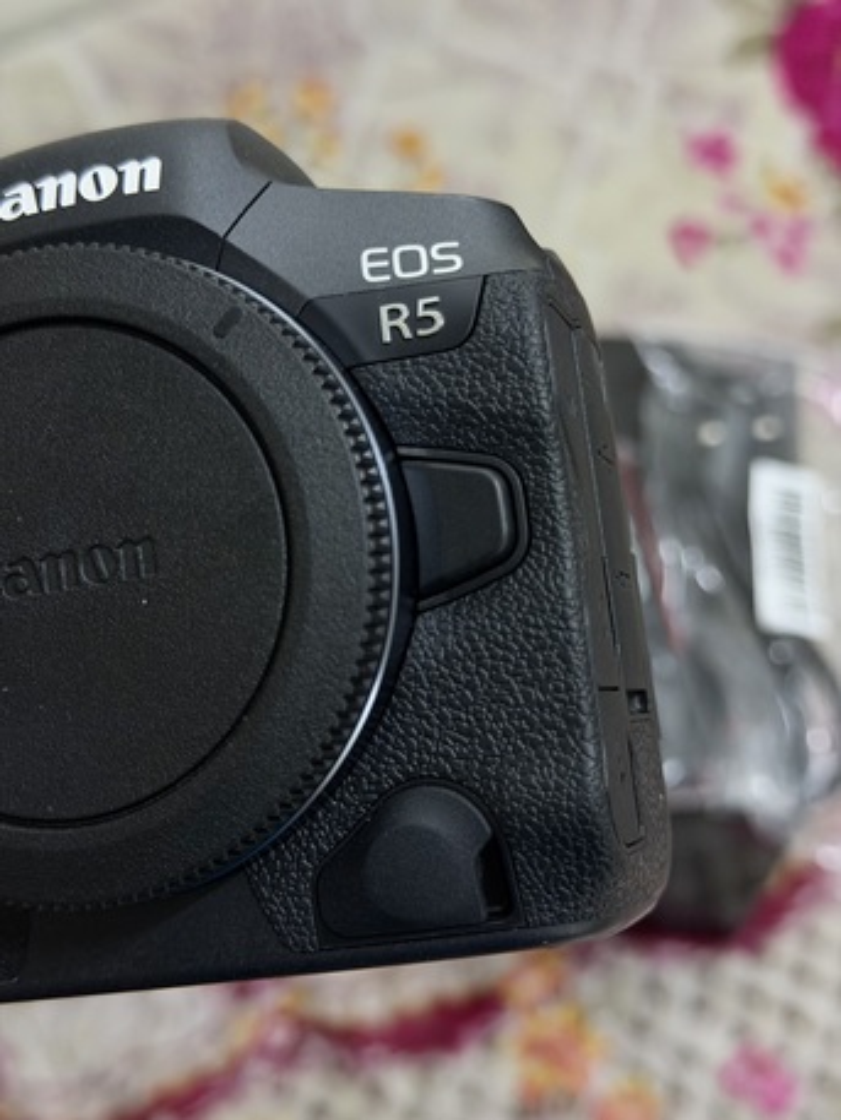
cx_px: 420
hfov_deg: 30.3
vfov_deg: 39.6
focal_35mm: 48
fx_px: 1554
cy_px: 560
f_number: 1.78
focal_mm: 6.76
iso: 320
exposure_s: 1/40
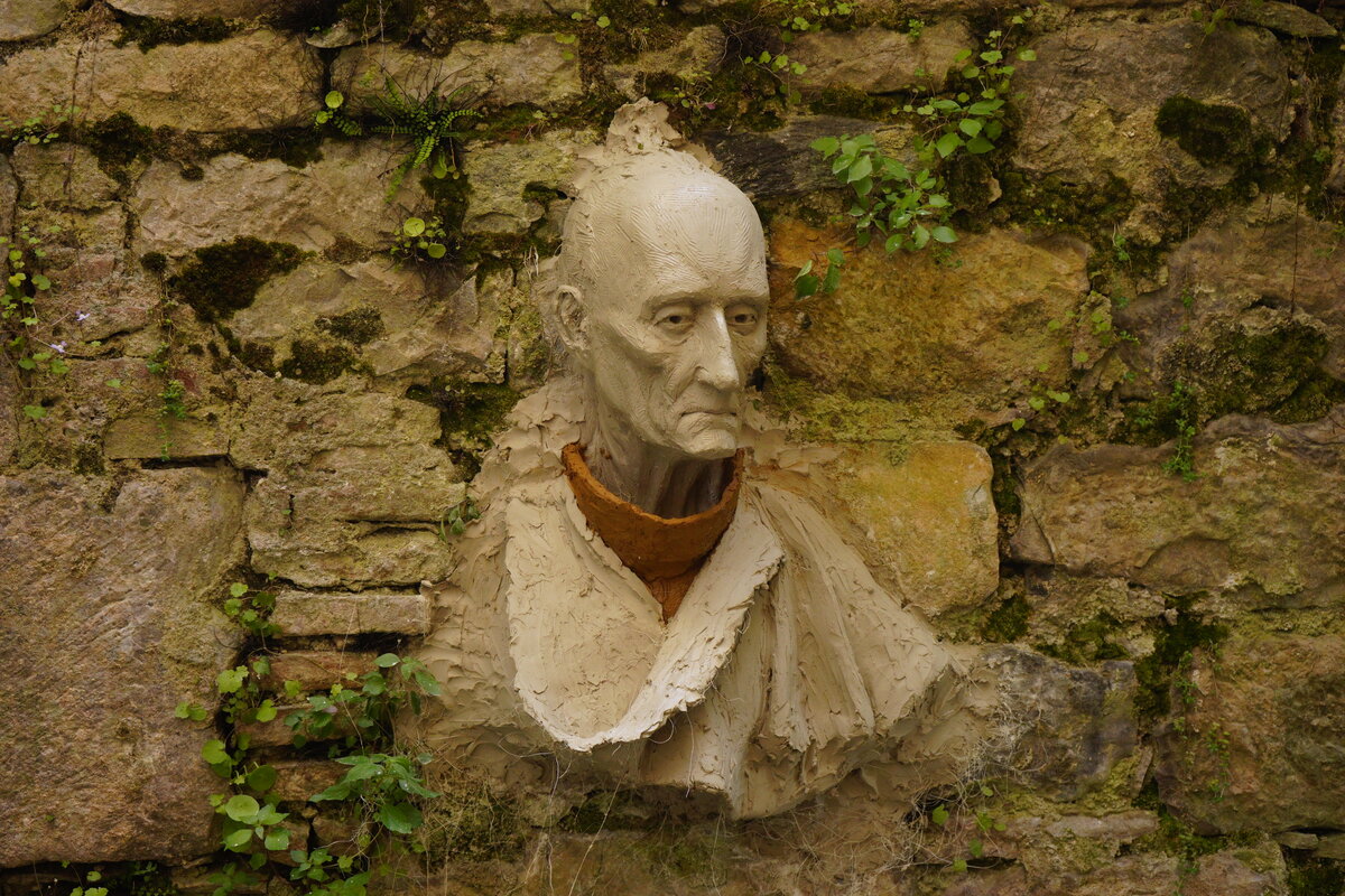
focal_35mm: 54
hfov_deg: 36.9
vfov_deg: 25.1
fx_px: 2017
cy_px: 448
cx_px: 672
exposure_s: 1/80
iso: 1600
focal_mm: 54
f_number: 5.6
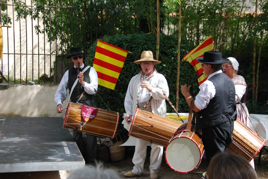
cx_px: 134
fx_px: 521
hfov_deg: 28.8
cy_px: 88
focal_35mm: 70
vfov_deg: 19.5
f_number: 8
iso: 400
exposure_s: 1/250
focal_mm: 46
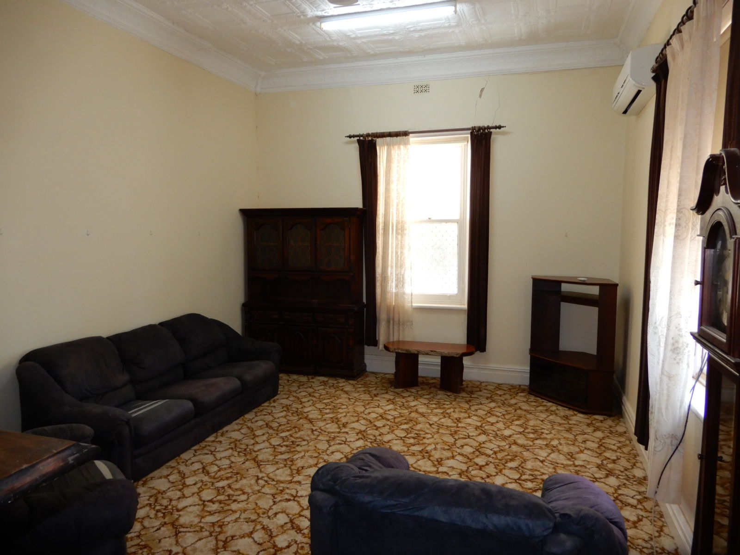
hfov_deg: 71.6
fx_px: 513
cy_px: 278
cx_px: 370
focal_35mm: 24
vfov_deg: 56.8
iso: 200
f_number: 3.4
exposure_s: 1/30
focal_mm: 4.3
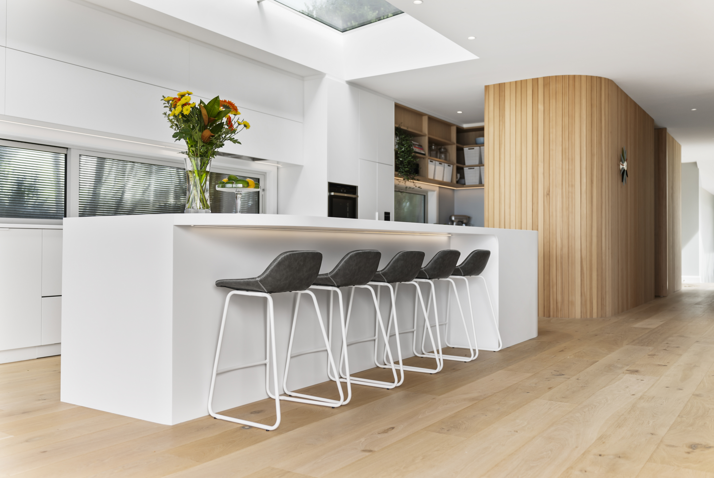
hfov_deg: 58.6
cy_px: 239
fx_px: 636
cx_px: 357
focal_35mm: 32
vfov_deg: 41.3
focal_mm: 32
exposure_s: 1/3200
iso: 125
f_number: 2.8
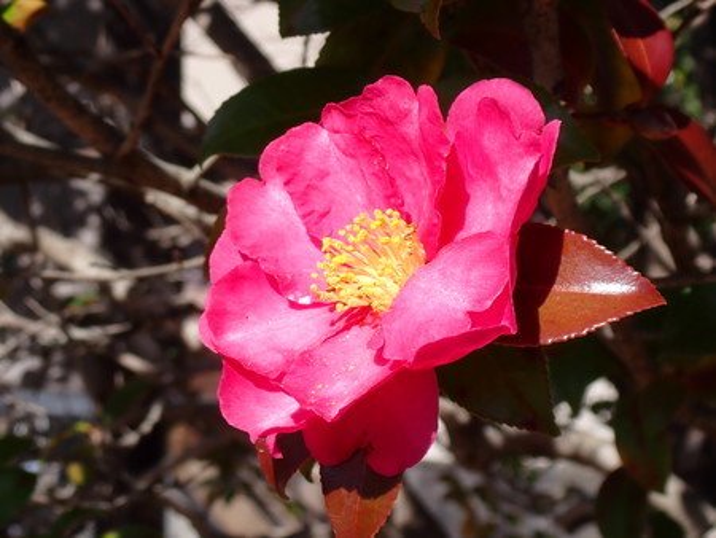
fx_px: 2070
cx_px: 358
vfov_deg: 14.8
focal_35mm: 100
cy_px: 269
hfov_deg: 19.6
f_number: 6.3
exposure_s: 1/250
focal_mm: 18
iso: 100
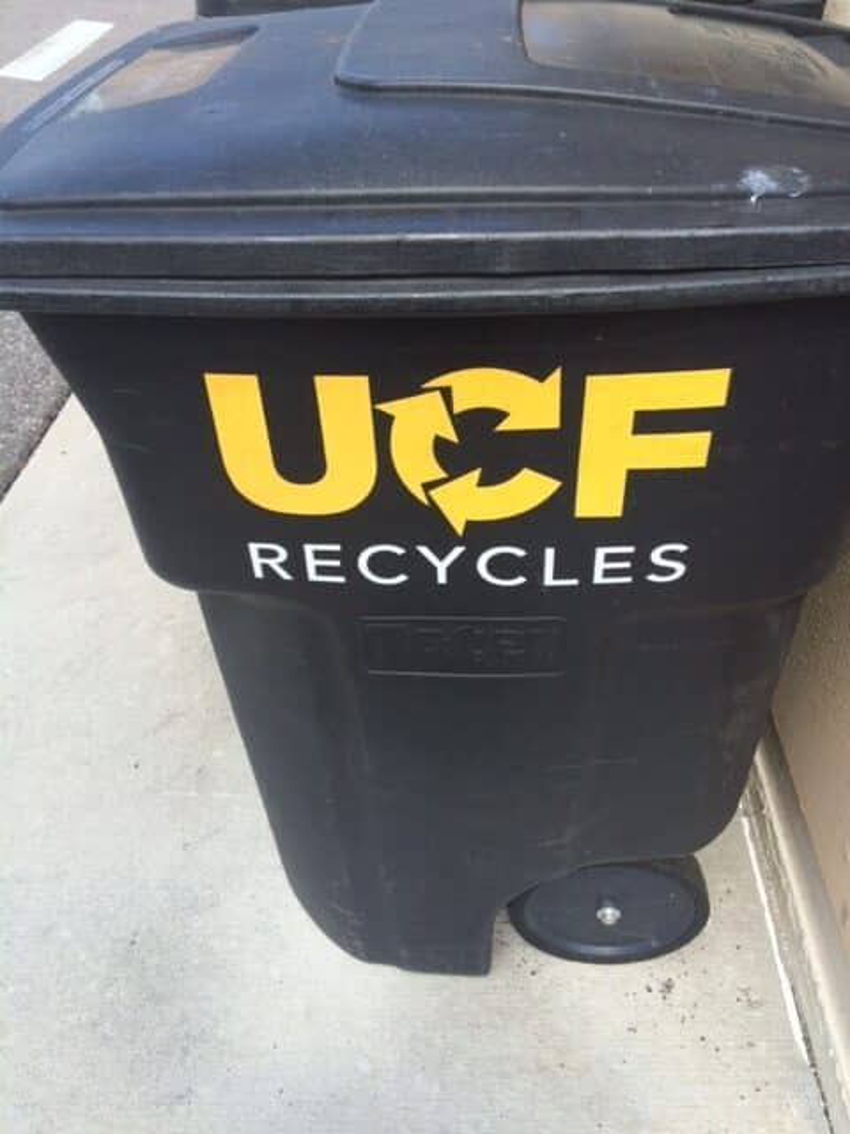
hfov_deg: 48.2
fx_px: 949
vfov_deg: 61.7
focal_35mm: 29
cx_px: 425
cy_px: 567
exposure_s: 1/578
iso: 32
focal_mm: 4.15
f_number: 2.2
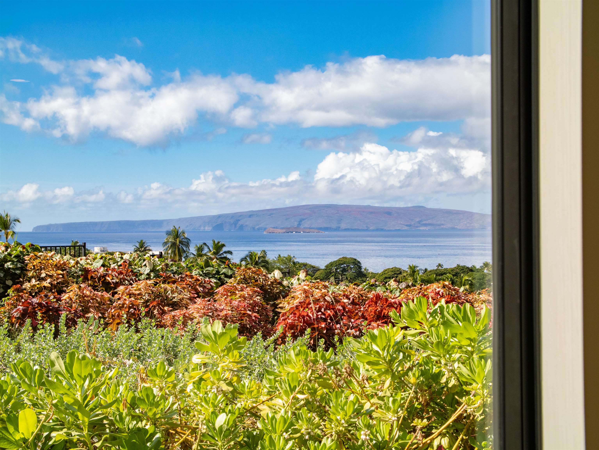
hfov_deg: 30.3
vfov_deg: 22.9
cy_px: 225
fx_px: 1108
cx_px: 300
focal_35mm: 64
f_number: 10
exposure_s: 1/250
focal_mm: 32
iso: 400
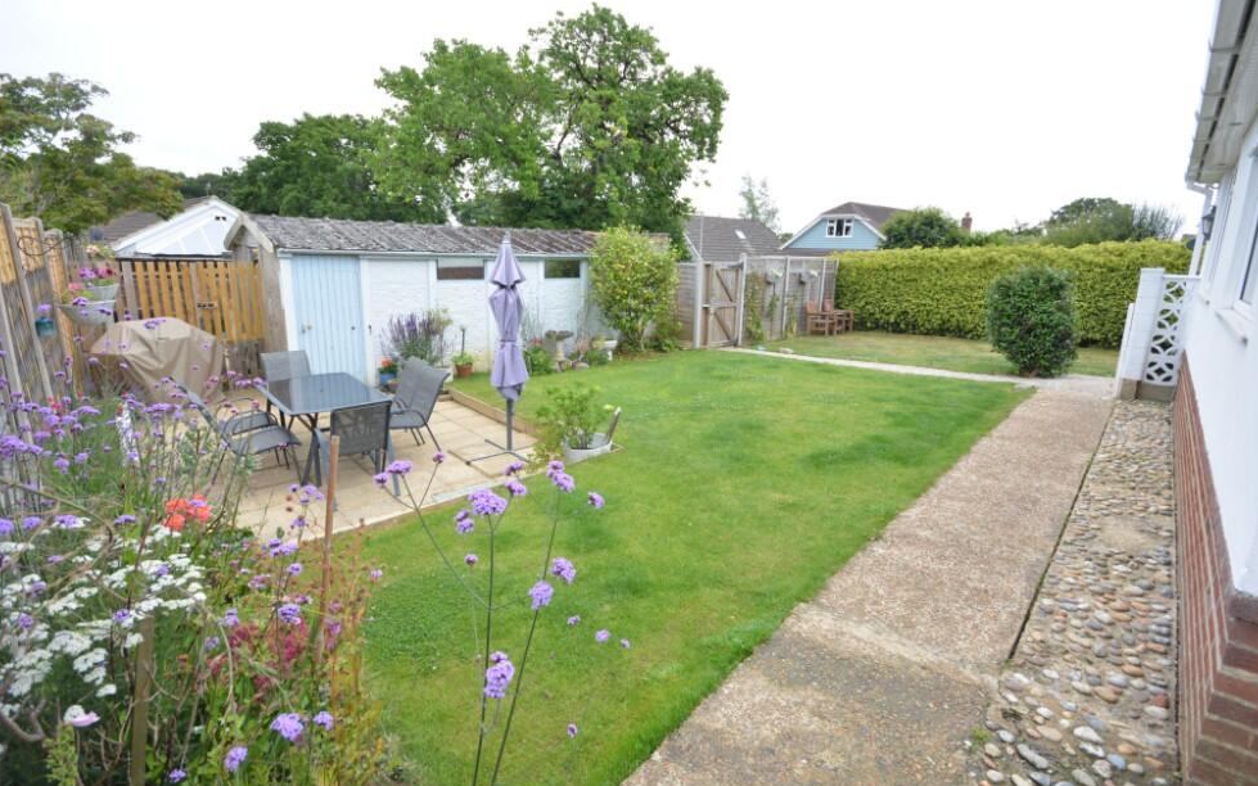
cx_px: 628
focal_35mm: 16
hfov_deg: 97.8
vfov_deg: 71.2
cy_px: 378
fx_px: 549
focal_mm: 10
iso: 400
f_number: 8
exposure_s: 1/160
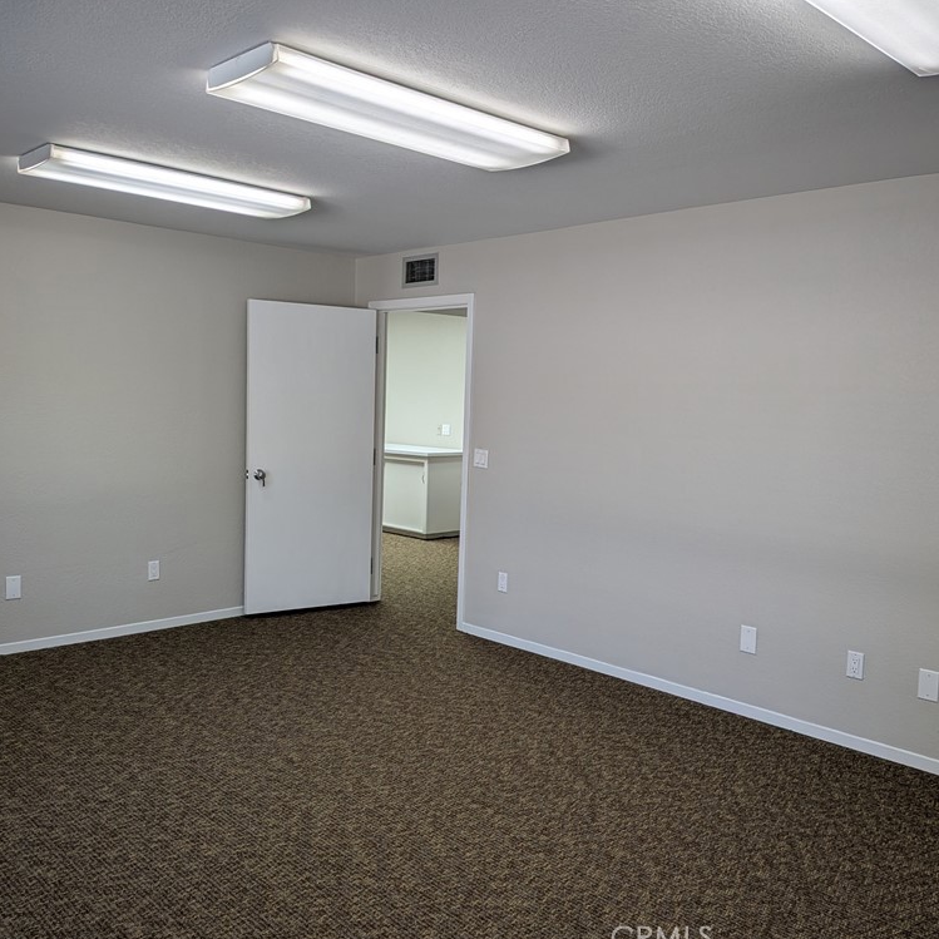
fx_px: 890
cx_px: 417
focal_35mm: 29
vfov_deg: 55.6
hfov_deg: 55.5
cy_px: 474
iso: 74
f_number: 1.7
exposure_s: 1/120
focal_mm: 4.53
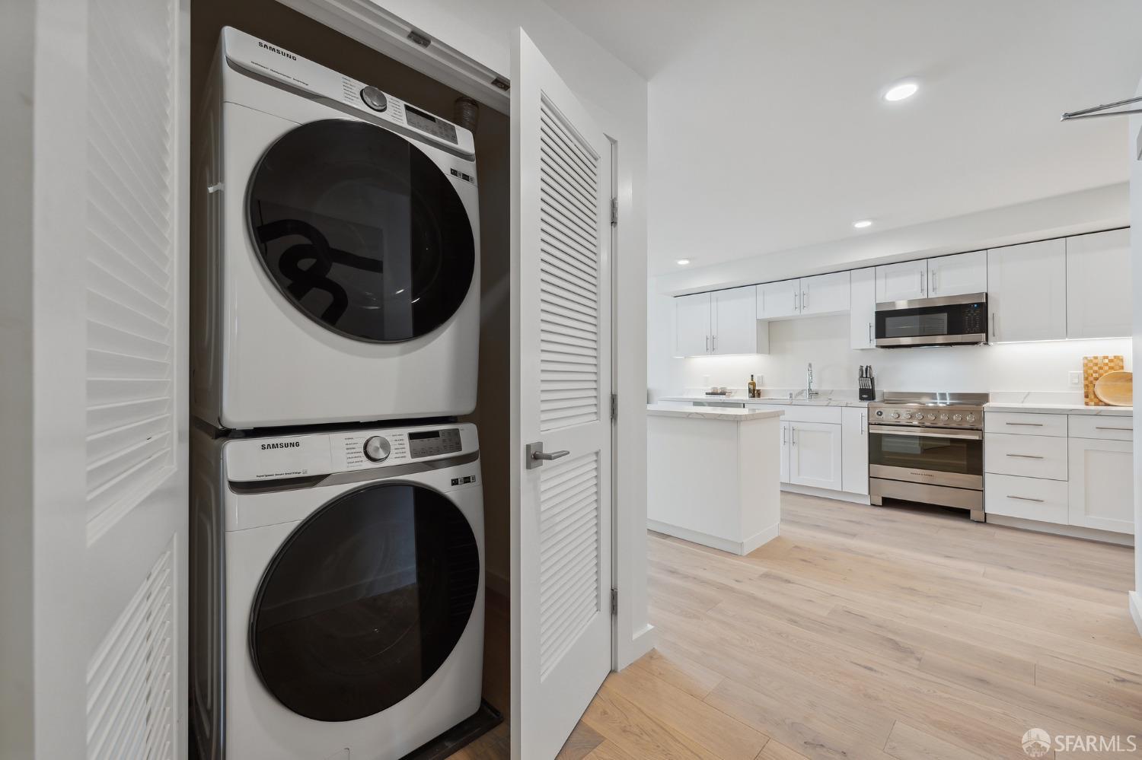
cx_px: 571
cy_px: 380
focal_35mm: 14
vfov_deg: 81.2
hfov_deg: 104.3
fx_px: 444
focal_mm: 14
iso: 100
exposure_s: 1/4
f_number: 8
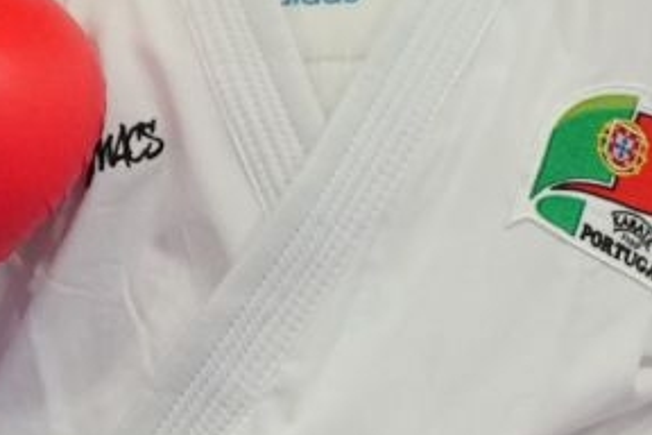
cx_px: 453
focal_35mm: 1872
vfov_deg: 0.7
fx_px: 33901
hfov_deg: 1.1
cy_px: 446
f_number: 2.8
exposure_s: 1/1000
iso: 1600
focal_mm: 200
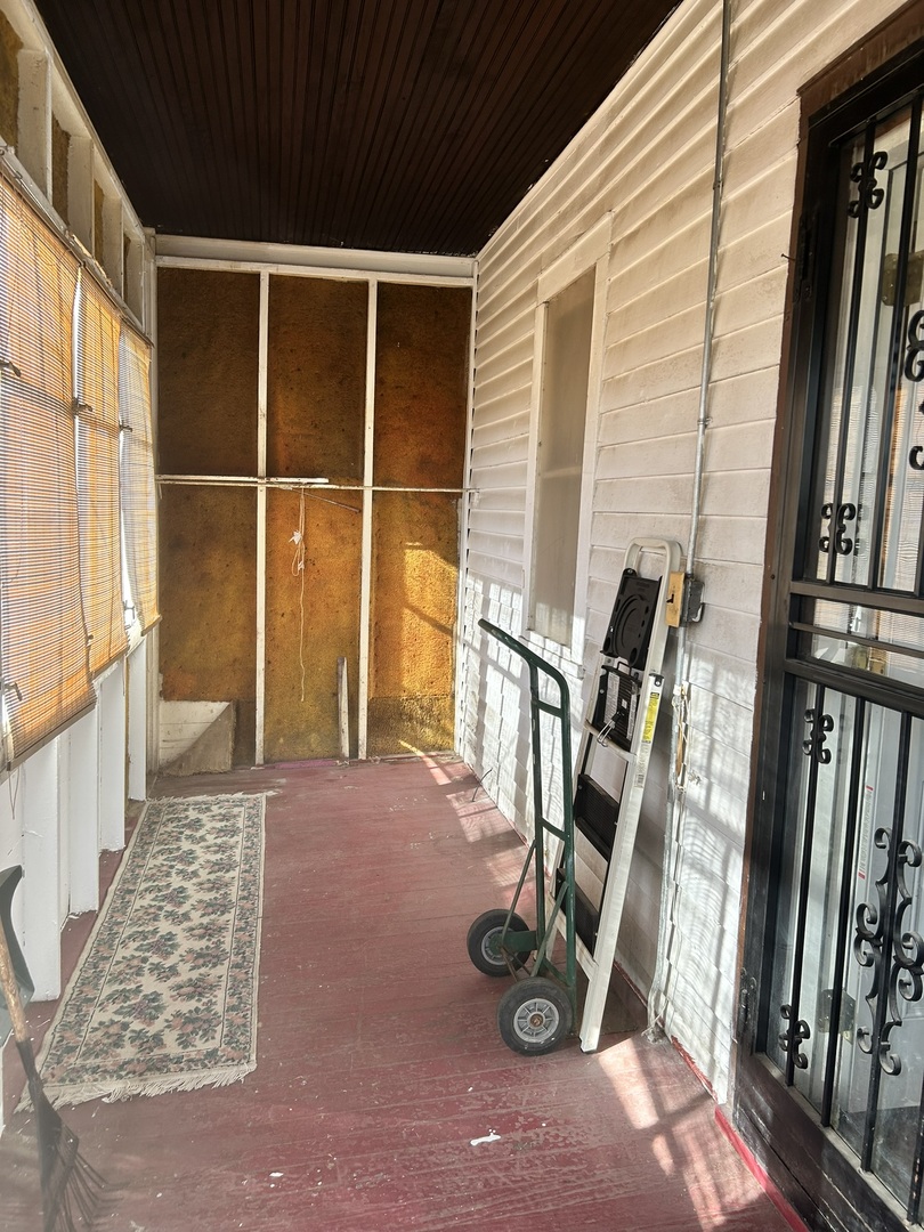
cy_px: 616
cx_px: 462
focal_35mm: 26
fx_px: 925
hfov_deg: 53.1
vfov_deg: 67.3
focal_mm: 5.7
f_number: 1.5
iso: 64
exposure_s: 1/121
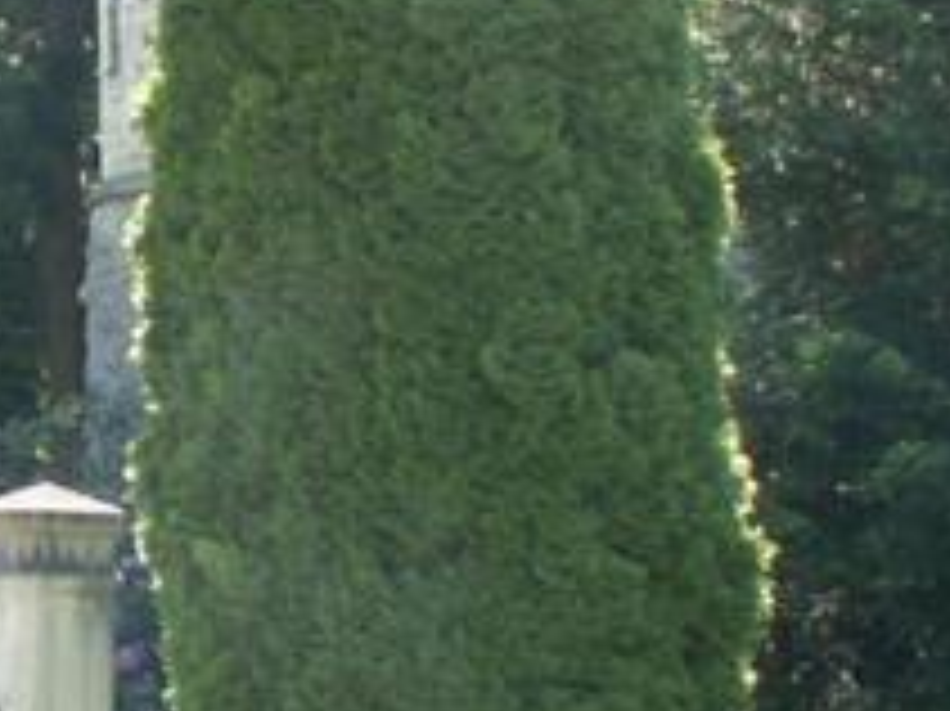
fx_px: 2907
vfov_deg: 13.9
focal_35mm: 106
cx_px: -36
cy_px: 297
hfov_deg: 18.0
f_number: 3.5
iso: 50
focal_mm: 5.86
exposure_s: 1/60
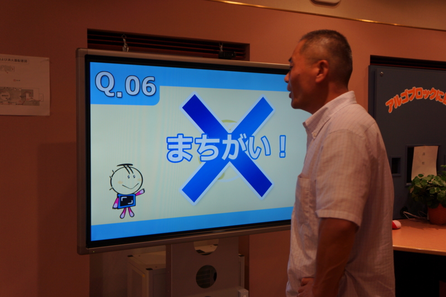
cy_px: 148
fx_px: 458
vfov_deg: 35.9
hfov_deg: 51.9
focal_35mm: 37
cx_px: 223
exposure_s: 1/60
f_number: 4
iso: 200
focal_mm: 25
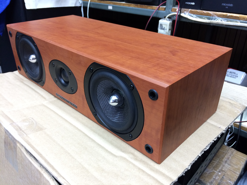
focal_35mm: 29
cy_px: 92
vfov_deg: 48.2
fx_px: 207
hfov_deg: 61.7
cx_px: 124
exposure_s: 1/33
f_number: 2.2
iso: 200
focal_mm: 4.15
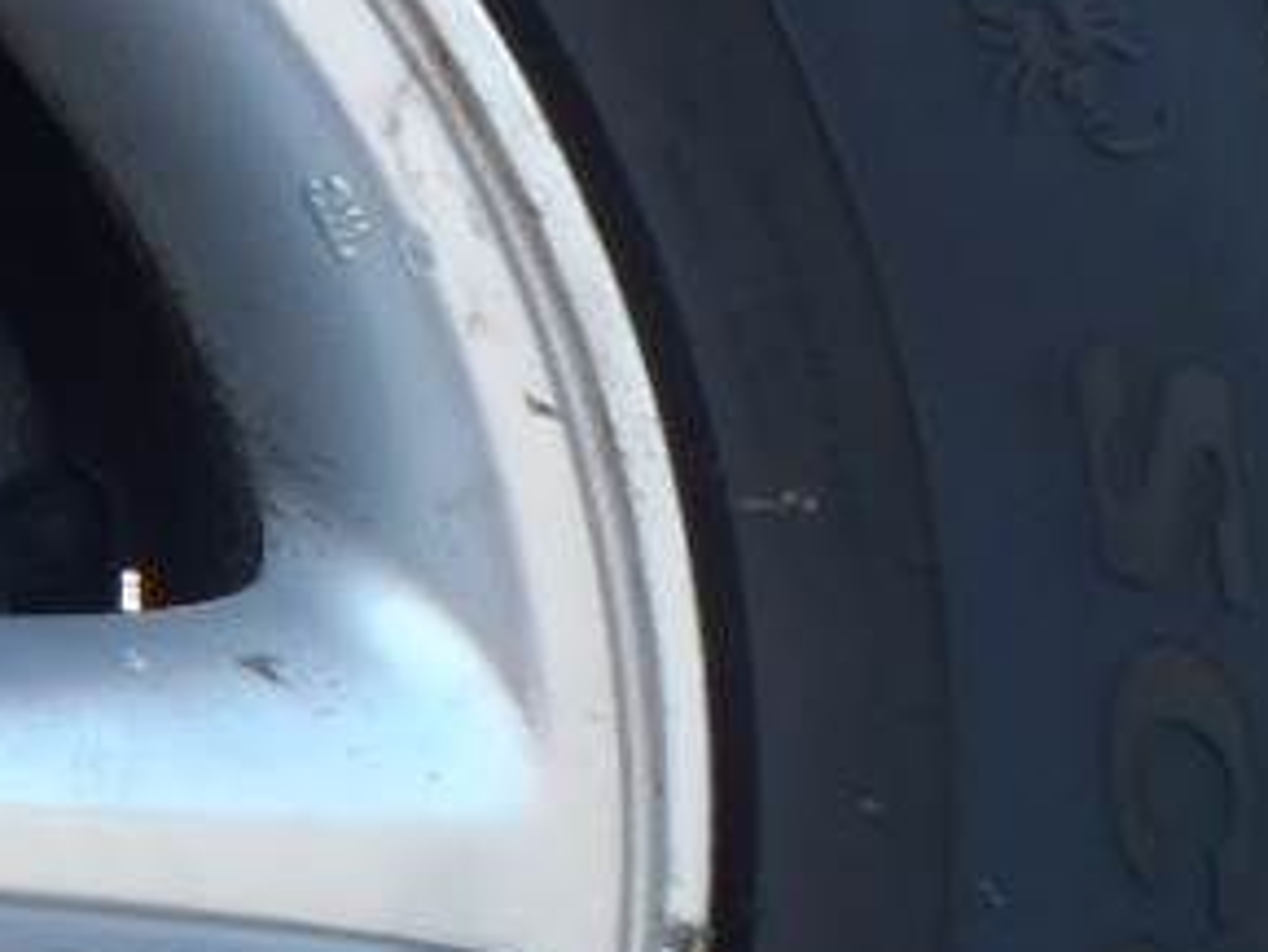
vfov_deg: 11.8
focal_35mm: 124
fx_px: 4544
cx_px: -1022
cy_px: 1013
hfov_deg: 14.1
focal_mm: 5
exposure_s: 1/60
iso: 80
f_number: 3.9
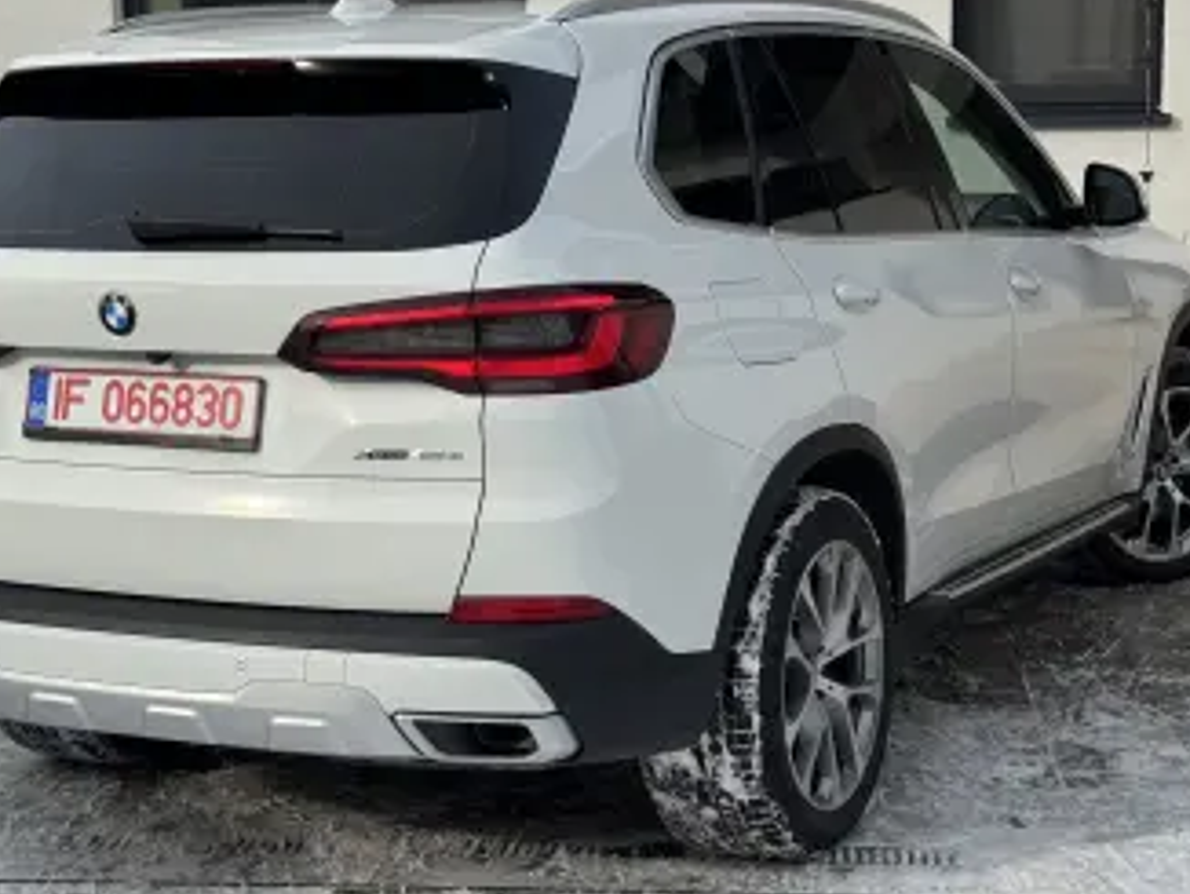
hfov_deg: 36.1
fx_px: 1823
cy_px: 416
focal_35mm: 53
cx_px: 584
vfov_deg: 27.6
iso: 64
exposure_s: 1/4049
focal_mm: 6.76
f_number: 1.78
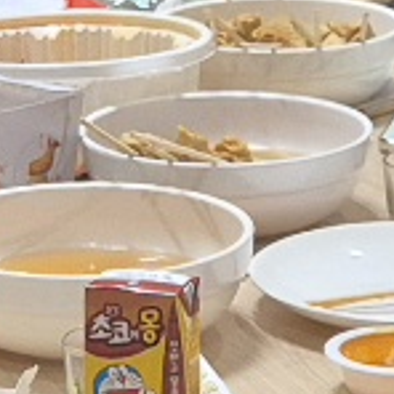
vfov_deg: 8.2
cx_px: 85
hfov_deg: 8.2
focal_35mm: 214
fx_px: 2756
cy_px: 173
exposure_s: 1/120
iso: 320
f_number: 1.8
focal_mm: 5.4
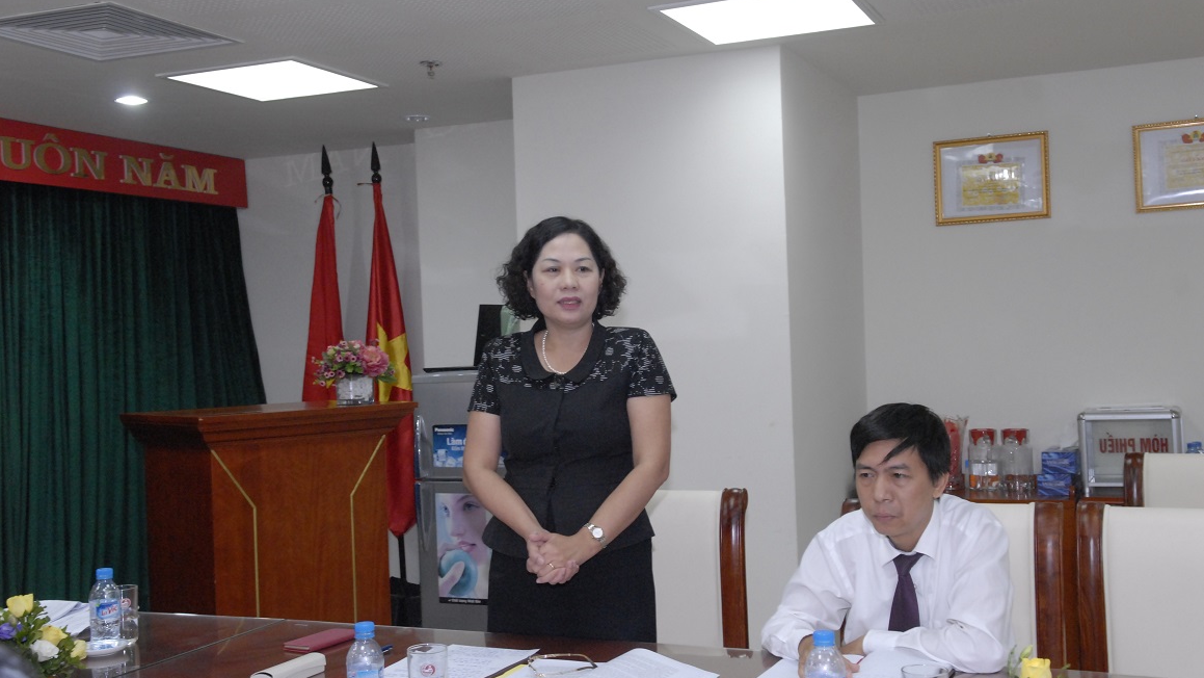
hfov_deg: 49.4
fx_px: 1309
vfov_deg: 29.0
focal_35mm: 41
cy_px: 358
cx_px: 601
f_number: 5.6
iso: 1000
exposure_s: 1/60
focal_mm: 26
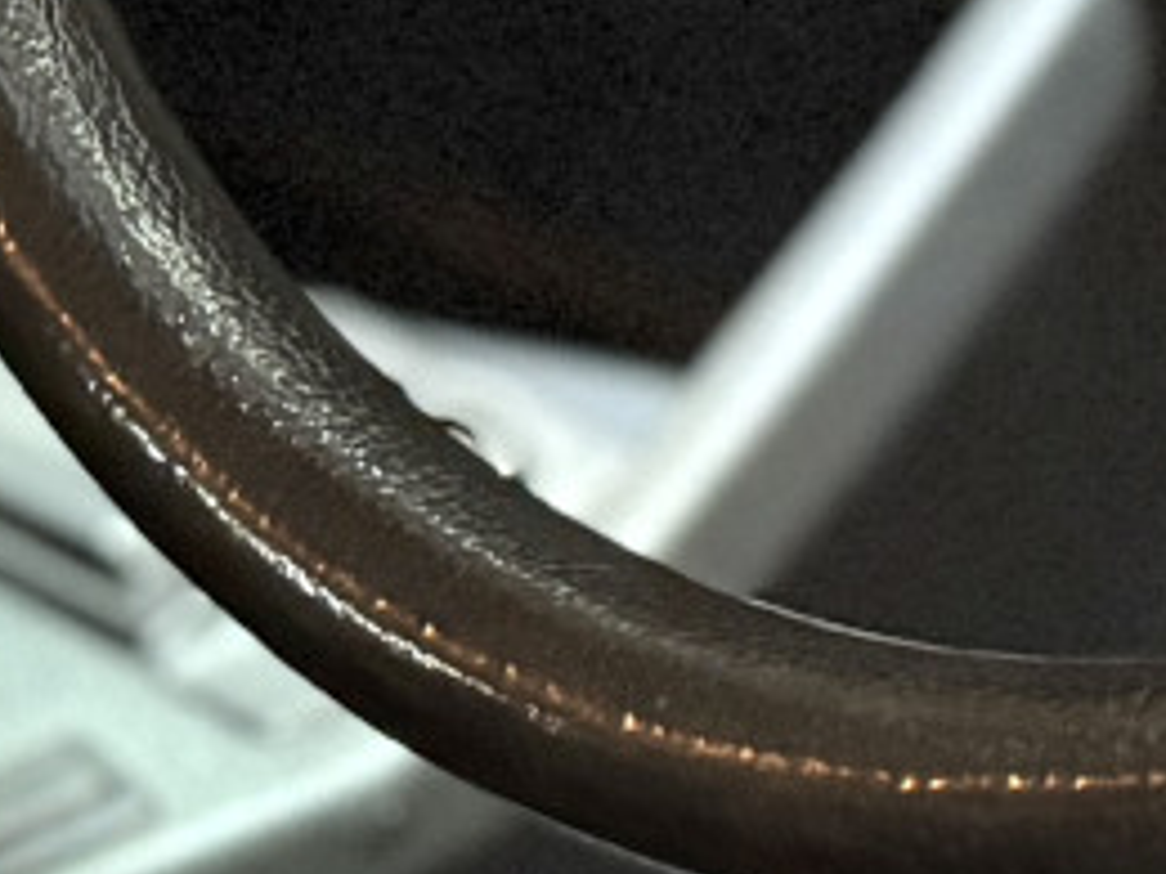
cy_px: -964
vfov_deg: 8.0
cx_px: 830
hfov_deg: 11.2
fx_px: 5962
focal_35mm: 177
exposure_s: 1/33
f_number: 1.78
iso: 640
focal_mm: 6.76
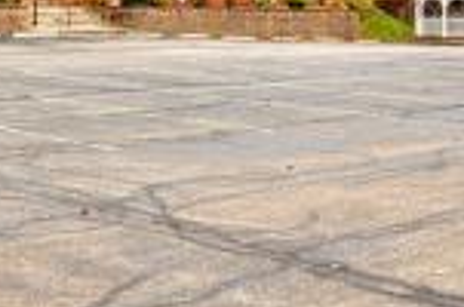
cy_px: -37
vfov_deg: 16.3
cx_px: 154
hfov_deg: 25.0
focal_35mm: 81
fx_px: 1042
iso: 320
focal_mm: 18
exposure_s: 1/60
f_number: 9
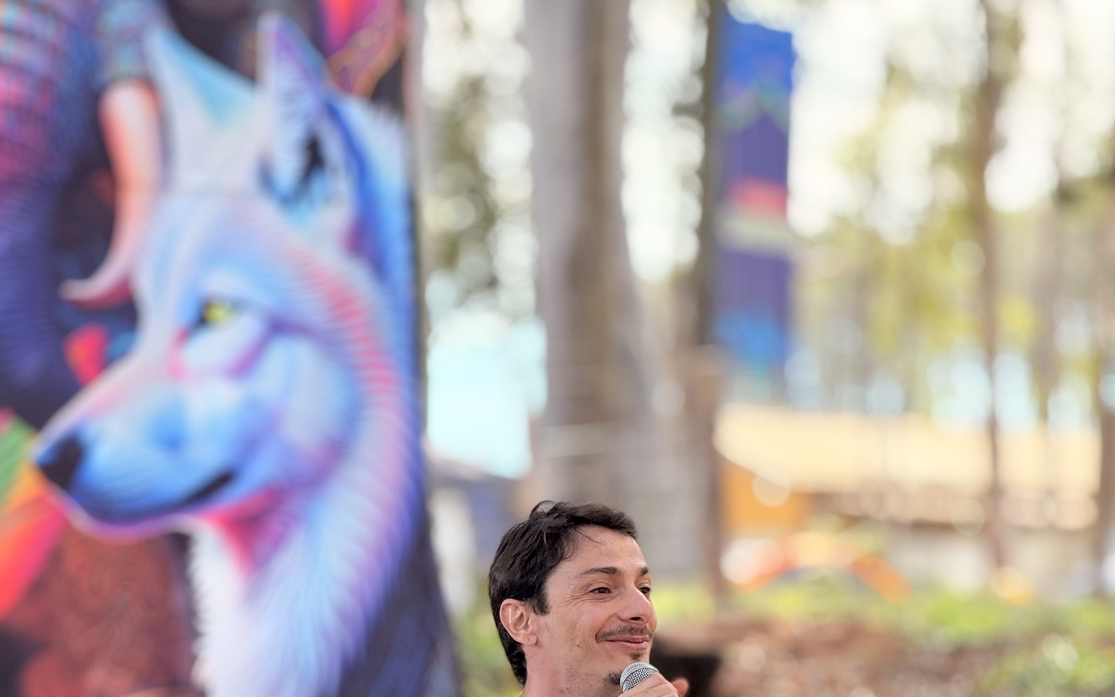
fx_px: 5166
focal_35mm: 170
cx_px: 557
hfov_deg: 12.3
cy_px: 691
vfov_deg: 7.7
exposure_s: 1/105
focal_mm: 15.66
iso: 64
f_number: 2.8
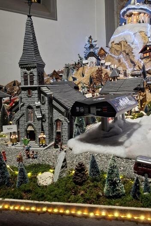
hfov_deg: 43.0
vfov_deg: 61.4
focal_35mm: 30
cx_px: 100
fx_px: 189
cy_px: 92
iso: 160
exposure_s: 1/50
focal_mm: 5.54
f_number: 1.8
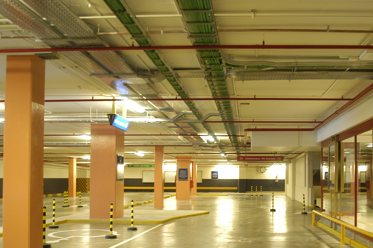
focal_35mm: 35
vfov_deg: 37.7
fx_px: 359
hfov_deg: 54.1
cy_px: 168
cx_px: 240
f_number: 2.8
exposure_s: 1/15
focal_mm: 17
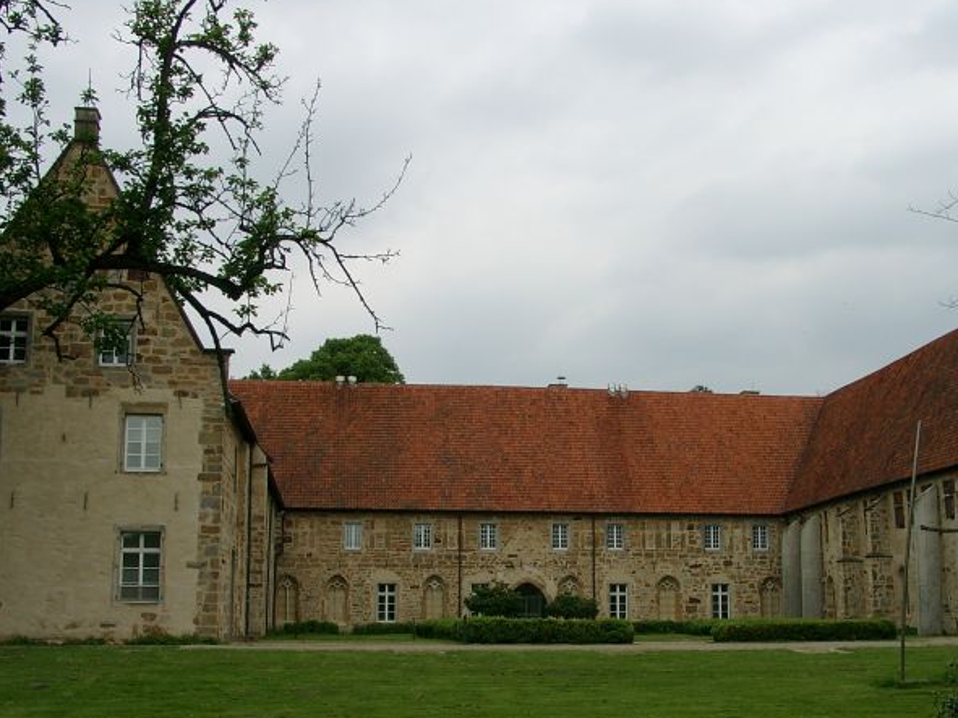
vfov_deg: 31.5
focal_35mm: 46
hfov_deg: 41.2
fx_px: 1273
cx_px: 543
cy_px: 399
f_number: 4
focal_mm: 7.13
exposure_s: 1/388
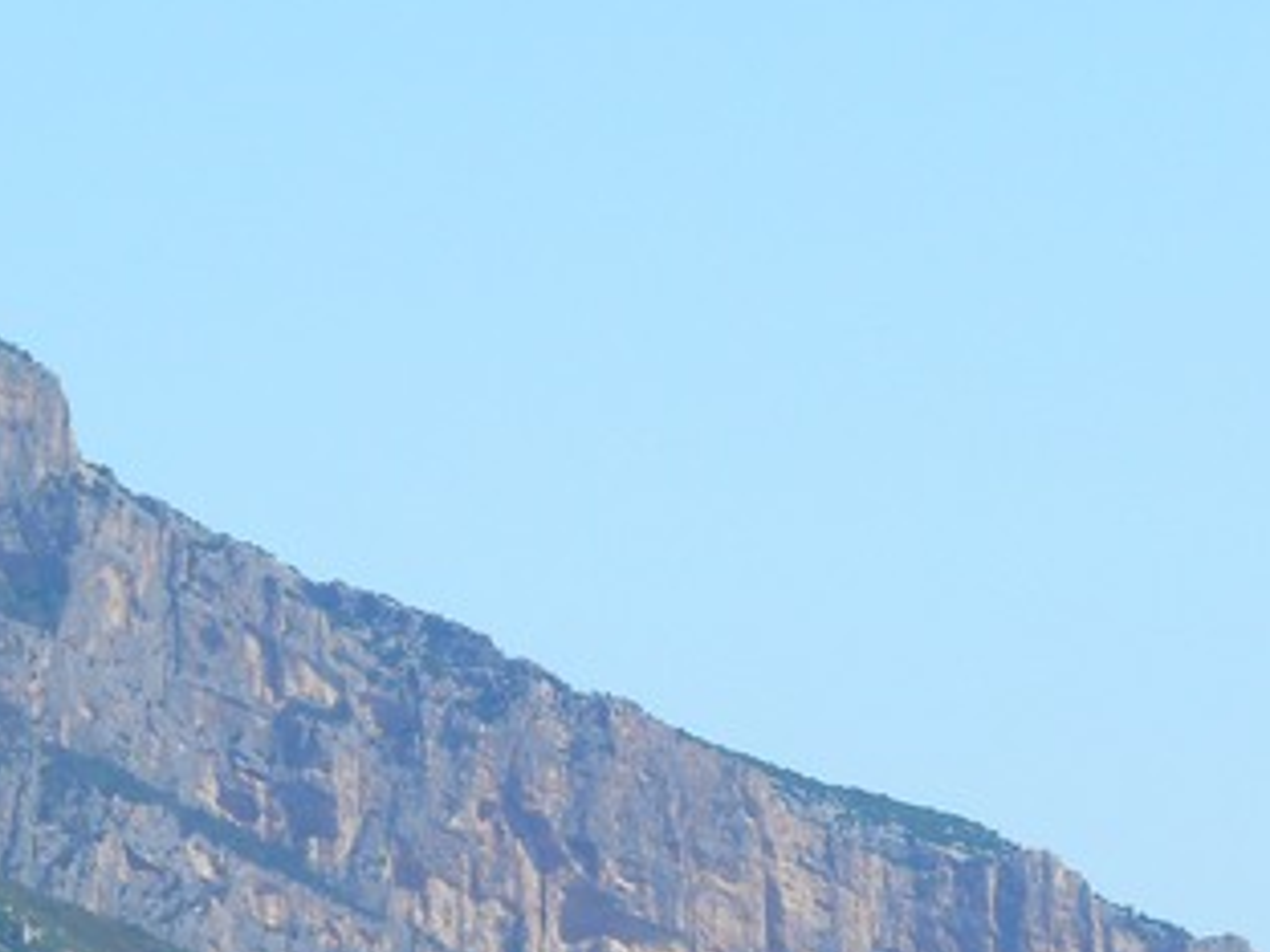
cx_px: 171
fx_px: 15262
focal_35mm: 416
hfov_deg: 4.8
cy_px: 919
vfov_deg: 3.6
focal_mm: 36.7
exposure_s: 1/100
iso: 100
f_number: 8
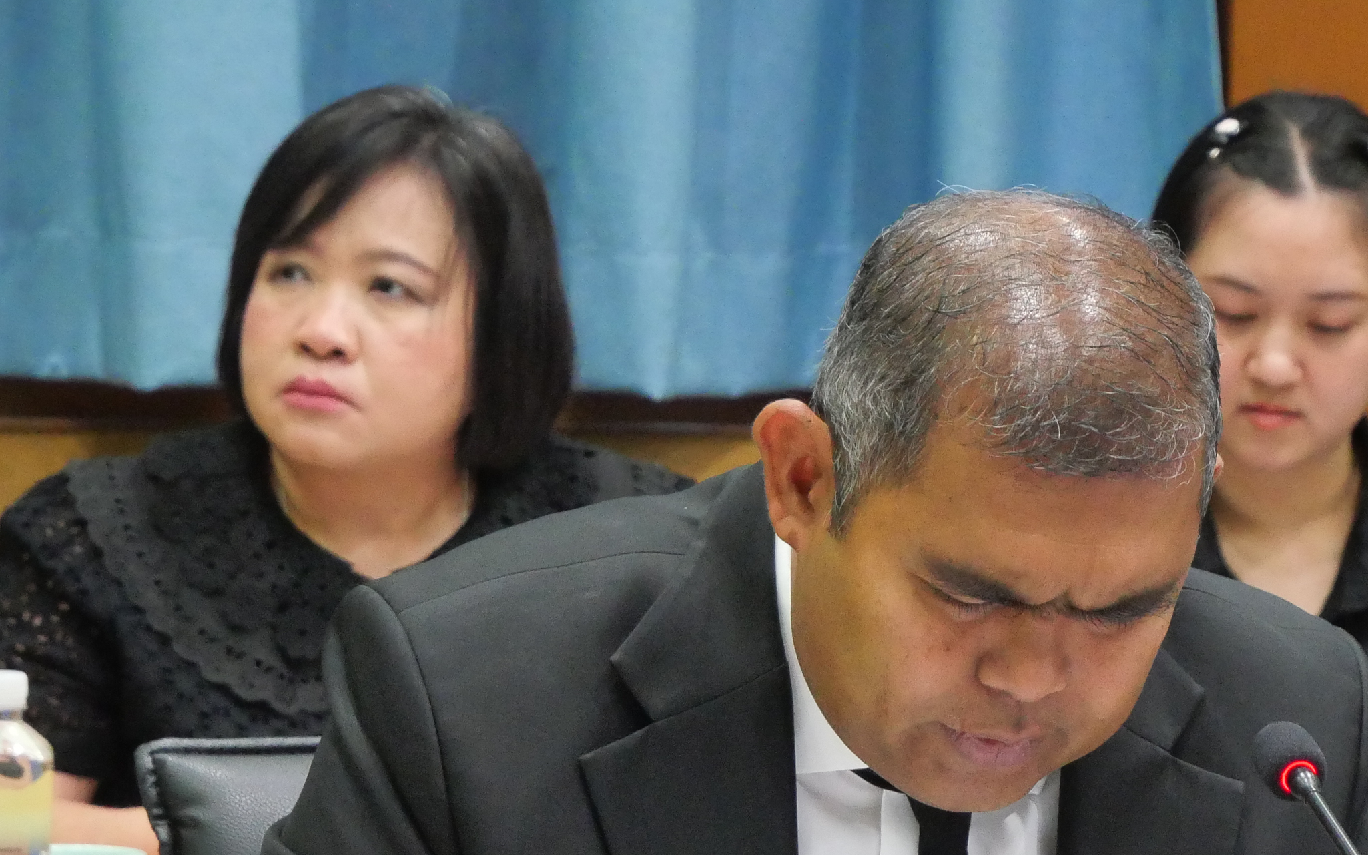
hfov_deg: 9.2
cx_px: 884
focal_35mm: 229
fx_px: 8537
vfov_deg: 5.7
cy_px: 650
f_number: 5.6
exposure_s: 1/50
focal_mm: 60
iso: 3200
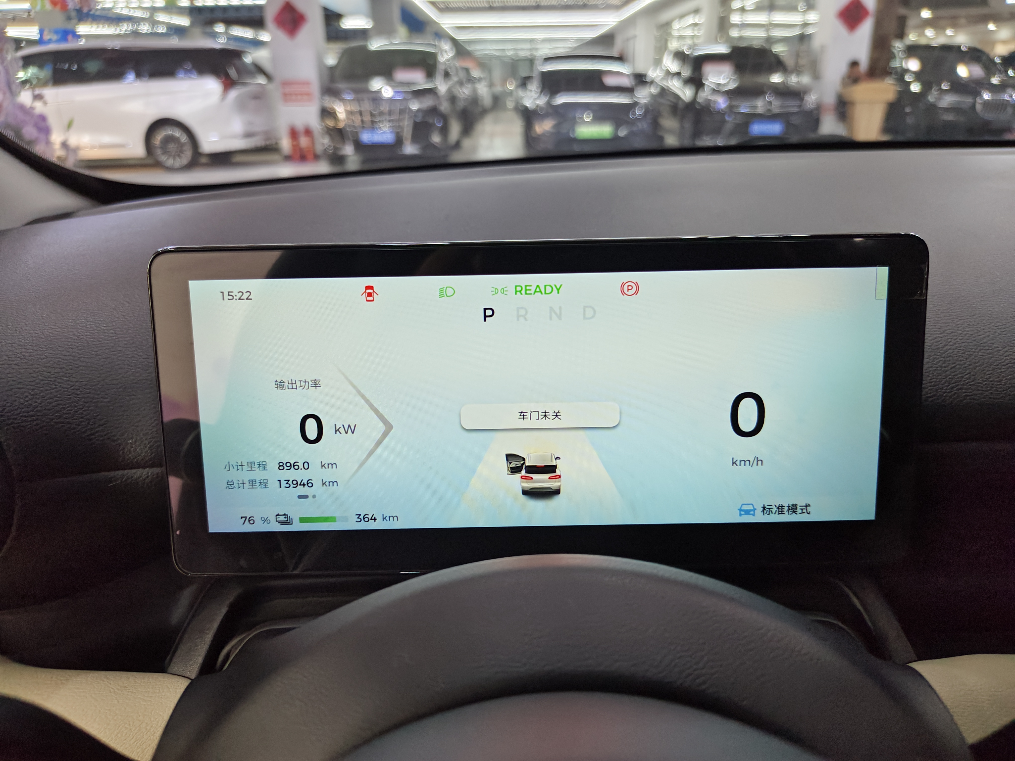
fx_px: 704
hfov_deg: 71.6
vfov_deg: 56.8
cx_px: 508
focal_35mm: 24
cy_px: 380
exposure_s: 1/33.3
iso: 138
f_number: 1.88
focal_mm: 5.56
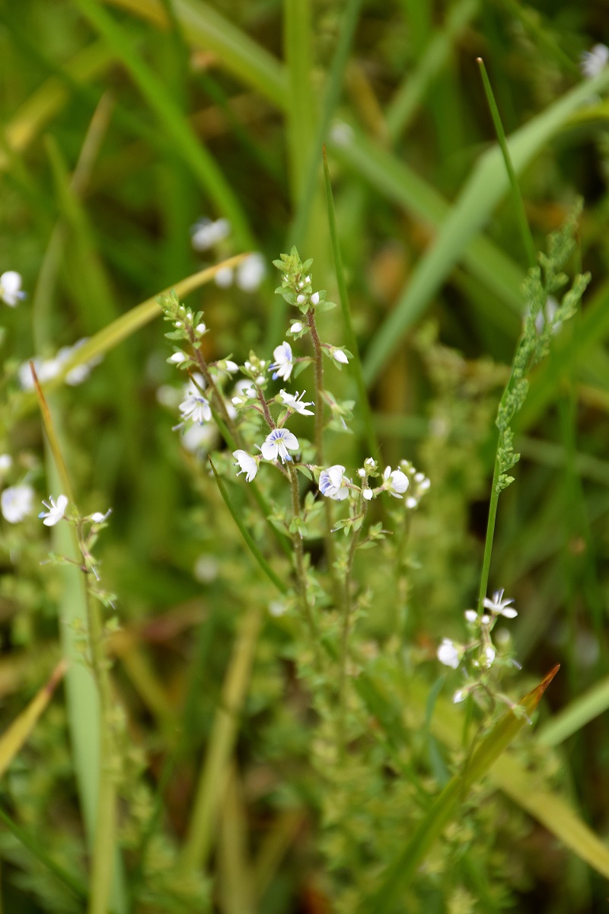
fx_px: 5328
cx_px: 304
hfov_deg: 6.5
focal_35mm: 210
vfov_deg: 9.8
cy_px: 457
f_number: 8
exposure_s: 1/250
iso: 320
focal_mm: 140
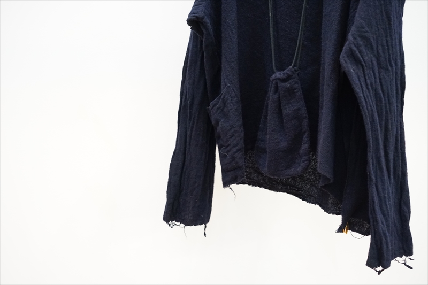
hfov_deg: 36.3
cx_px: 214
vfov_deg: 24.6
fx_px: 654
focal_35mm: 55
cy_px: 142
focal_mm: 55
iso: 2500
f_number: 4
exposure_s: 1/60
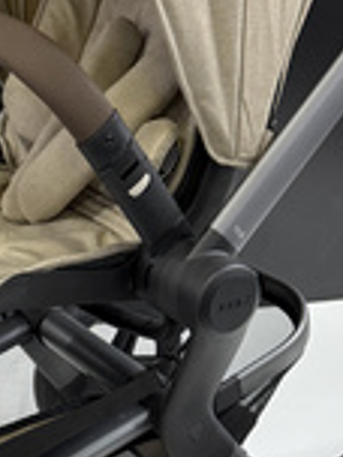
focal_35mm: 71
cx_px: 84
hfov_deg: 20.6
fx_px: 938
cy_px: 253
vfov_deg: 27.4
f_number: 1.78
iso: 320
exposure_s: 1/60
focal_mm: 6.76
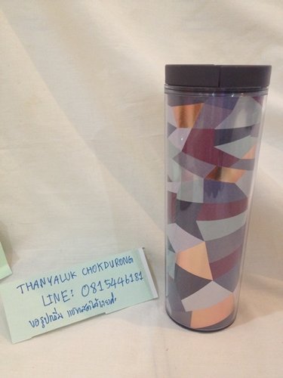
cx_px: 142
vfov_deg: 52.6
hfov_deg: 40.7
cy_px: 189
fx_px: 382
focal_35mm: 35
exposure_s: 1/20
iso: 200
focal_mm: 4.28
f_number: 2.4
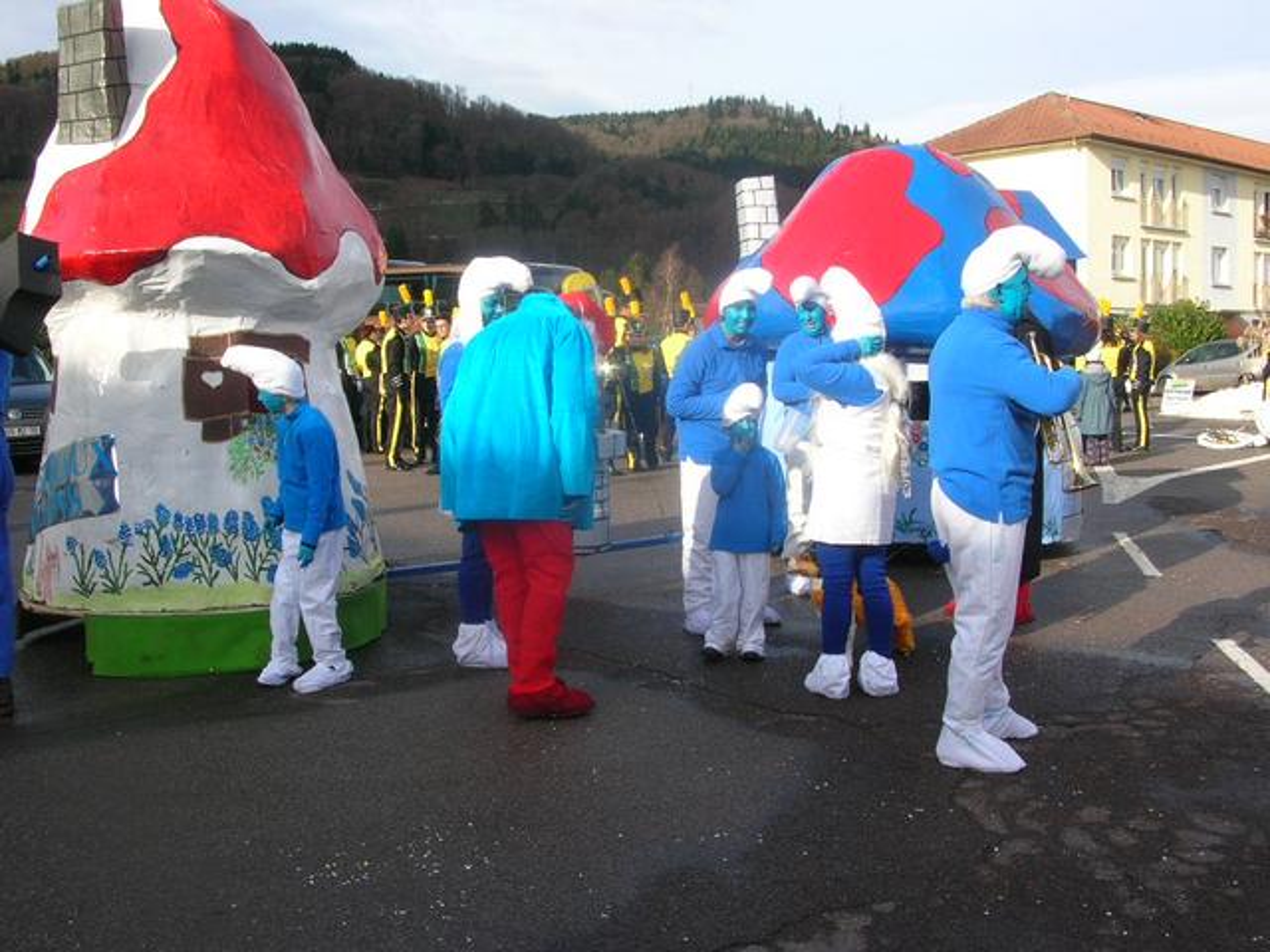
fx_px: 1284
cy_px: 476
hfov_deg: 52.6
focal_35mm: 35
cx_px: 635
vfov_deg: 40.7
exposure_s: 1/184
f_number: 5.6
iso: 50
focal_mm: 5.8
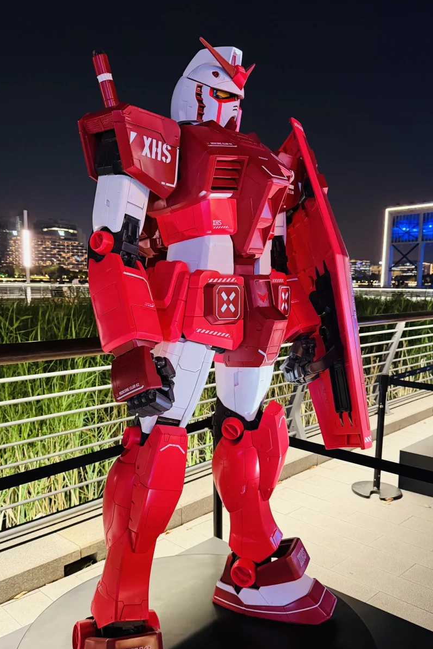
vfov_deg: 61.7
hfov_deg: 43.6
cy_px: 368
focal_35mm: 30
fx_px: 541
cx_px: 215
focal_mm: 6.76
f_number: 1.78
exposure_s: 1/33
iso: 640
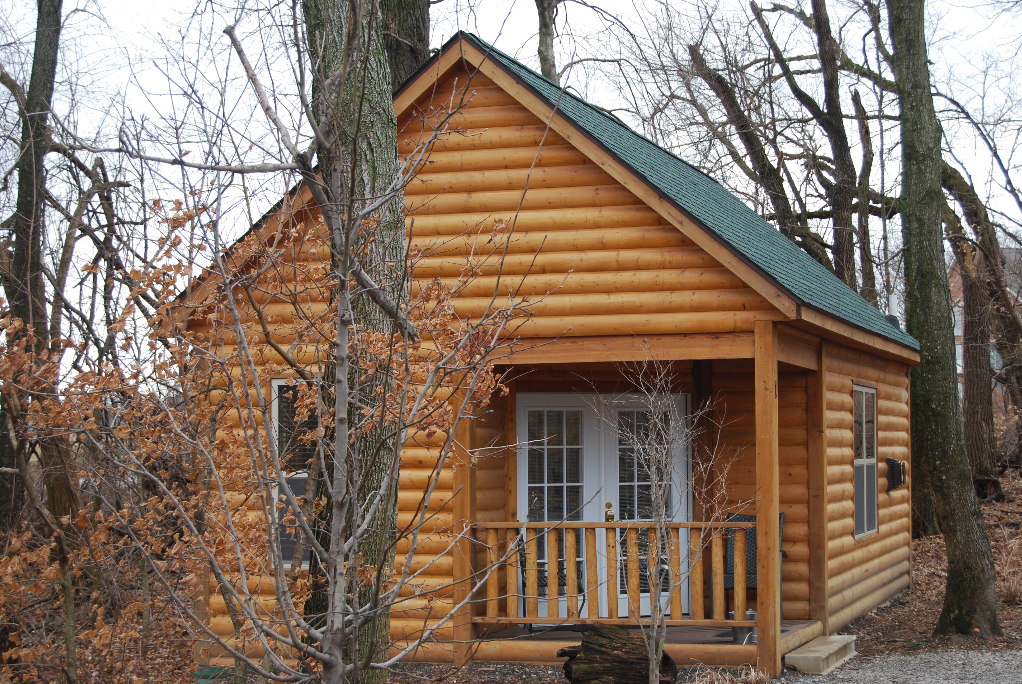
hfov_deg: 29.2
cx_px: 511
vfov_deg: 19.8
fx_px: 1961
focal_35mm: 69
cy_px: 342
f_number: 5.6
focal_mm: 46
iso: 200
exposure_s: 1/125
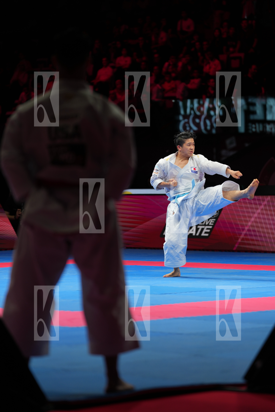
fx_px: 1731
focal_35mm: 151
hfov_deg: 9.1
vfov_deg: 13.6
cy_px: 206
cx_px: 138
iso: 250
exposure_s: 1/500
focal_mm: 151
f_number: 2.8
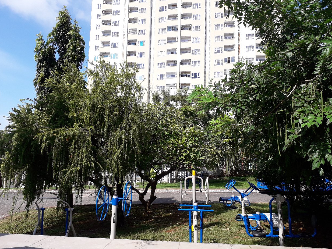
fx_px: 269
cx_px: 167
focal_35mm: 28
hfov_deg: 63.4
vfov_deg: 49.8
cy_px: 124
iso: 40
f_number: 1.9
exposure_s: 1/1264
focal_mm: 3.6
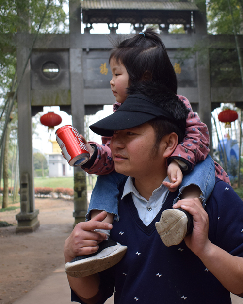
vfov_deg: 40.3
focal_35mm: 46
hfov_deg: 32.5
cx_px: 159
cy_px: 156
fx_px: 414
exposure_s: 1/1000
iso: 500
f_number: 4
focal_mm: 20
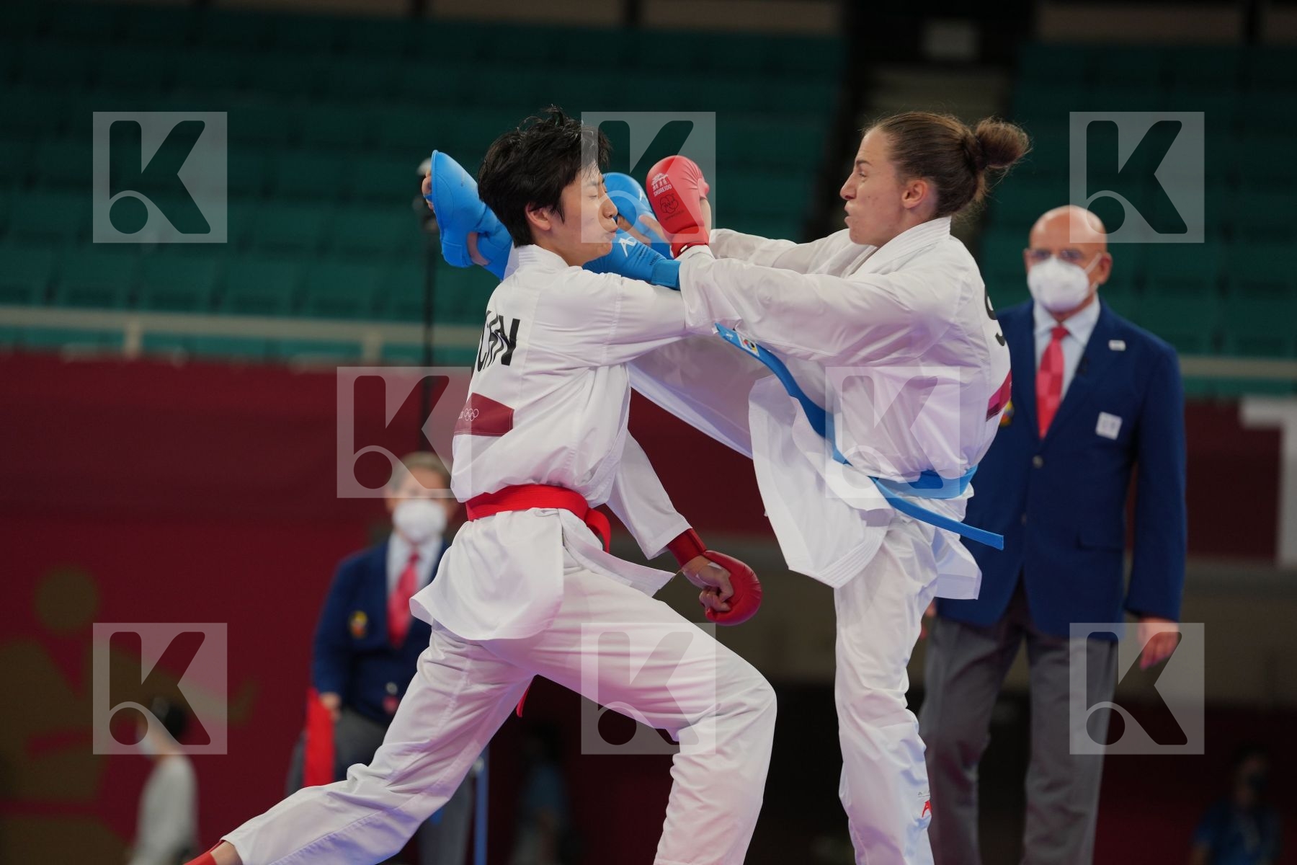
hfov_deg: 10.3
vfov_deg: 6.9
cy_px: 432
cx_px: 648
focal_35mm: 200
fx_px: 7205
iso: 500
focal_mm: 200
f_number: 2.8
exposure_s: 1/1000
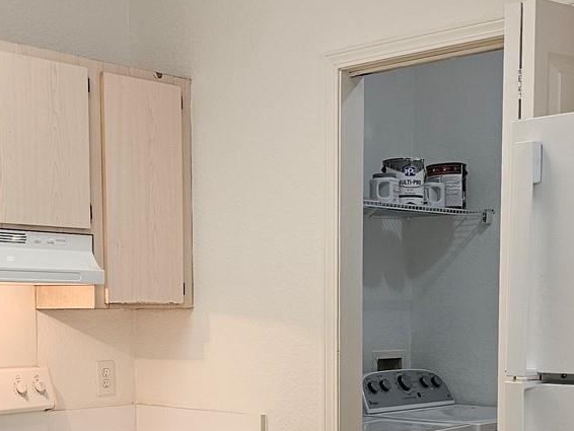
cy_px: 384
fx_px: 1078
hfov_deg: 29.6
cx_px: 202
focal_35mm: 65
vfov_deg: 22.1
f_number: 1.7
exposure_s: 1/120
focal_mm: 6.3
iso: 200
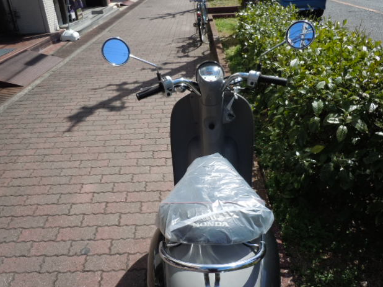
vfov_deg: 48.2
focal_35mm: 29
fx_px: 321
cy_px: 139
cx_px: 196
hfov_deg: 61.7
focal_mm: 5
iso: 100
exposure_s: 1/640
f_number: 3.7
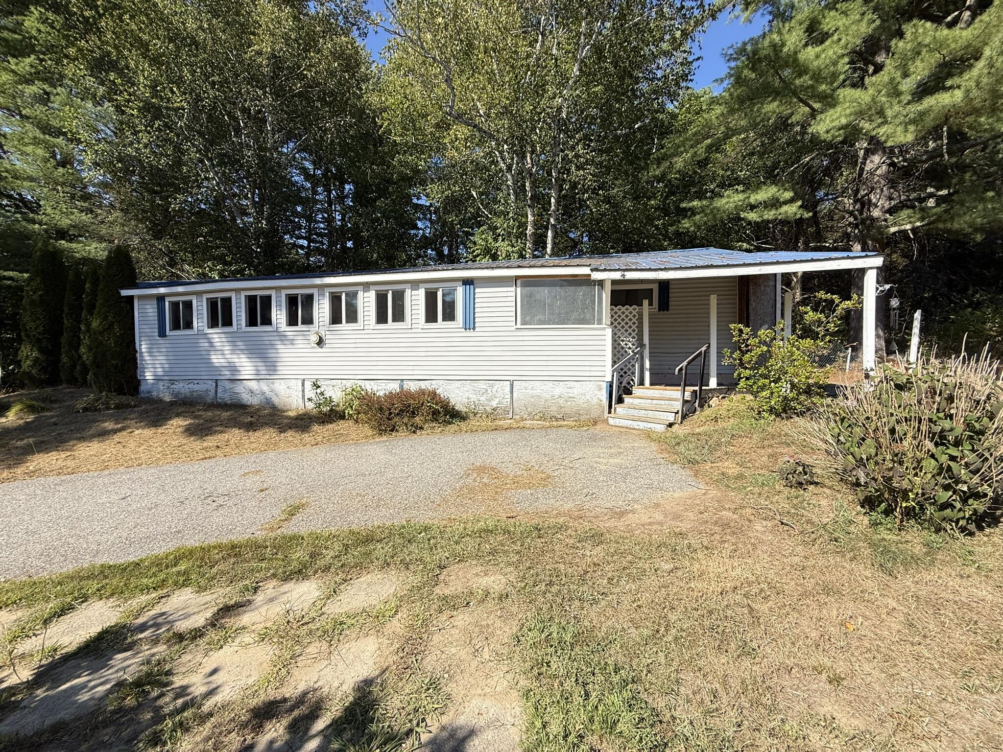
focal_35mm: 14
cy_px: 376
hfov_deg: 102.1
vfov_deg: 85.7
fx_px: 406
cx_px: 502
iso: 50
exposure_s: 1/1339
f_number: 2.2
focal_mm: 2.22
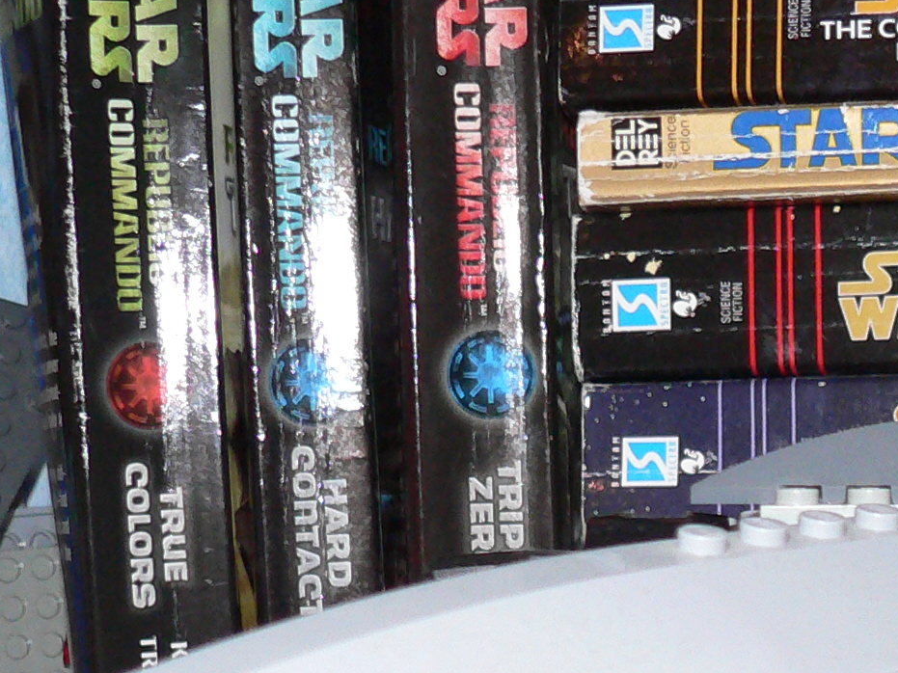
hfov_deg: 18.9
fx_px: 2568
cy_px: 728
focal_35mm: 99
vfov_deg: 14.6
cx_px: 1034
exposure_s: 1/80
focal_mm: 6
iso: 200
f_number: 2.8
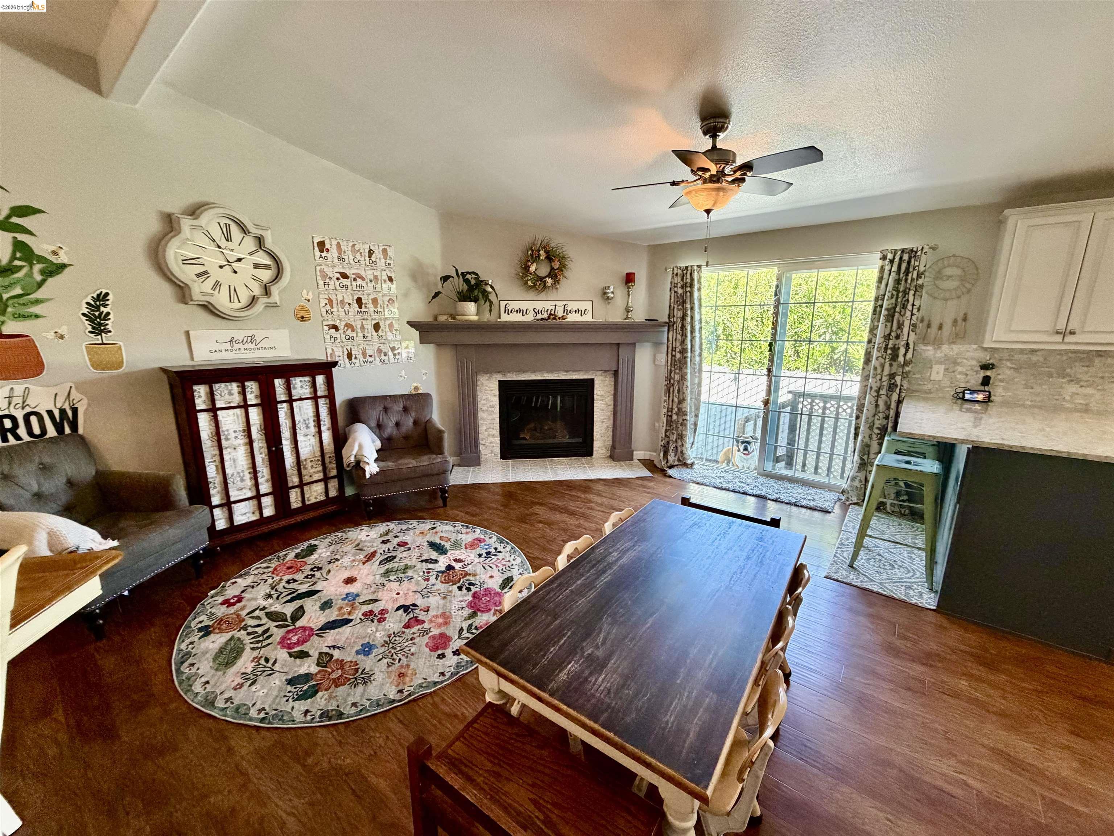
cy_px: 418
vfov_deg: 85.7
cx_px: 557
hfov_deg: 102.1
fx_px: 451
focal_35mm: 14
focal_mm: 2.22
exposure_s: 1/60
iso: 320
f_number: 2.2
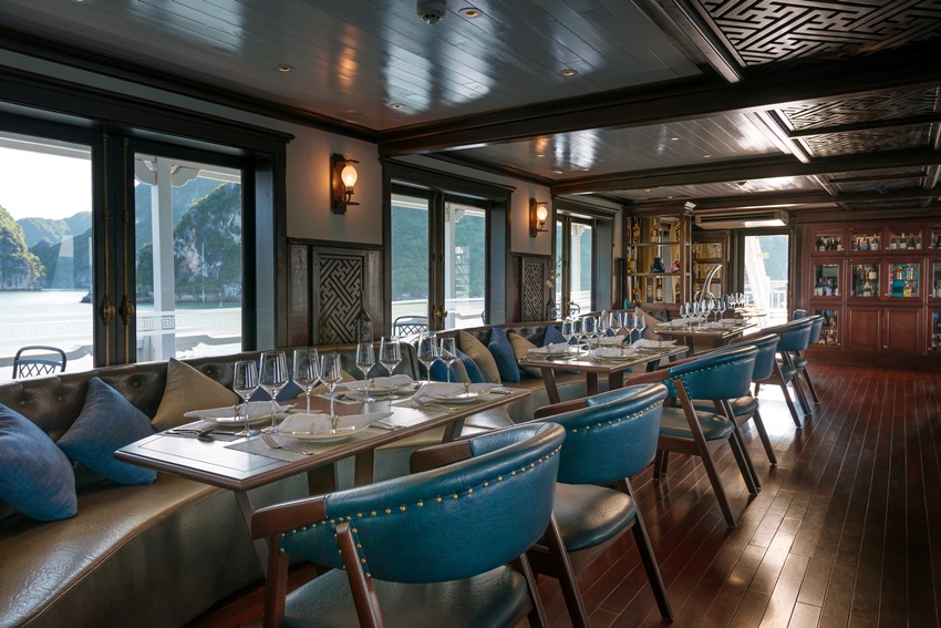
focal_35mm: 24
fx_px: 627
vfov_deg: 53.2
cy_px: 314
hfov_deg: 73.7
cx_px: 470
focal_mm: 24
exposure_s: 1/50
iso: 800
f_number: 8
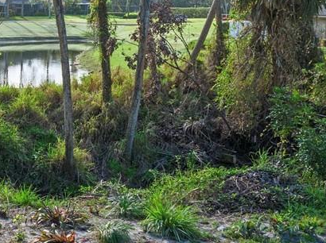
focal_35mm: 60
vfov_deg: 24.2
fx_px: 564
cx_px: -29
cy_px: 78
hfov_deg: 29.3
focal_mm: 12.29
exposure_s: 1/2000
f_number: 2.8
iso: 400
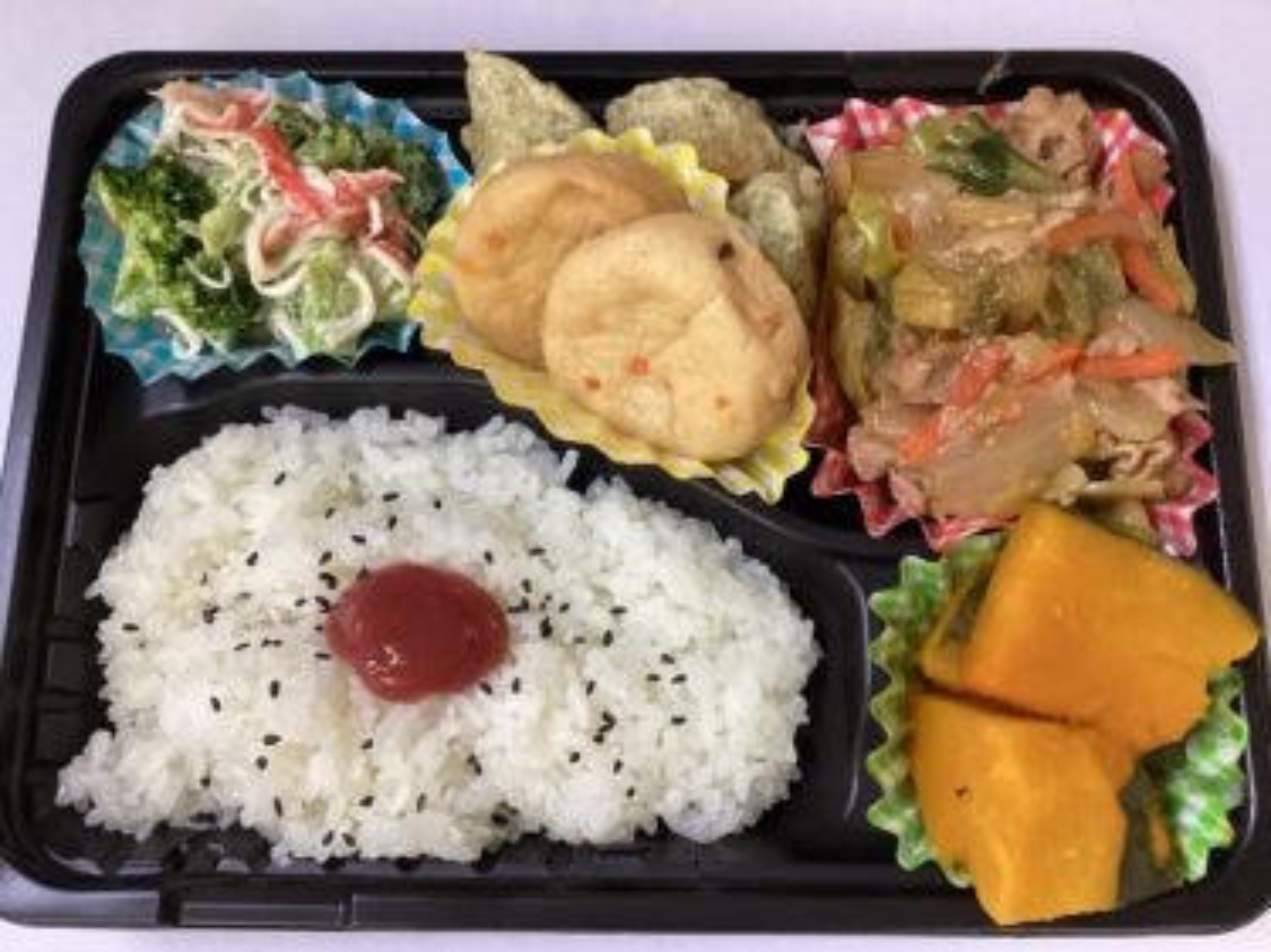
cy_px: 476
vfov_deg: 45.4
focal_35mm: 31
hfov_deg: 58.4
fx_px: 1138
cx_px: 636
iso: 250
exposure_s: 1/60
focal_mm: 3.3
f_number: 2.4
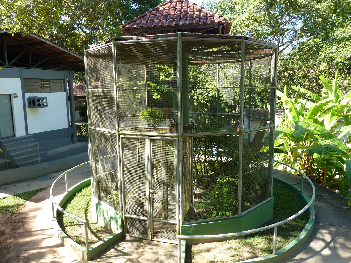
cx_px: 176
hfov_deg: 65.3
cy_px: 132
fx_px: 274
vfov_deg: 51.4
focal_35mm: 27
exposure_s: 1/100
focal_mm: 4.4
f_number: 3.5
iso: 80
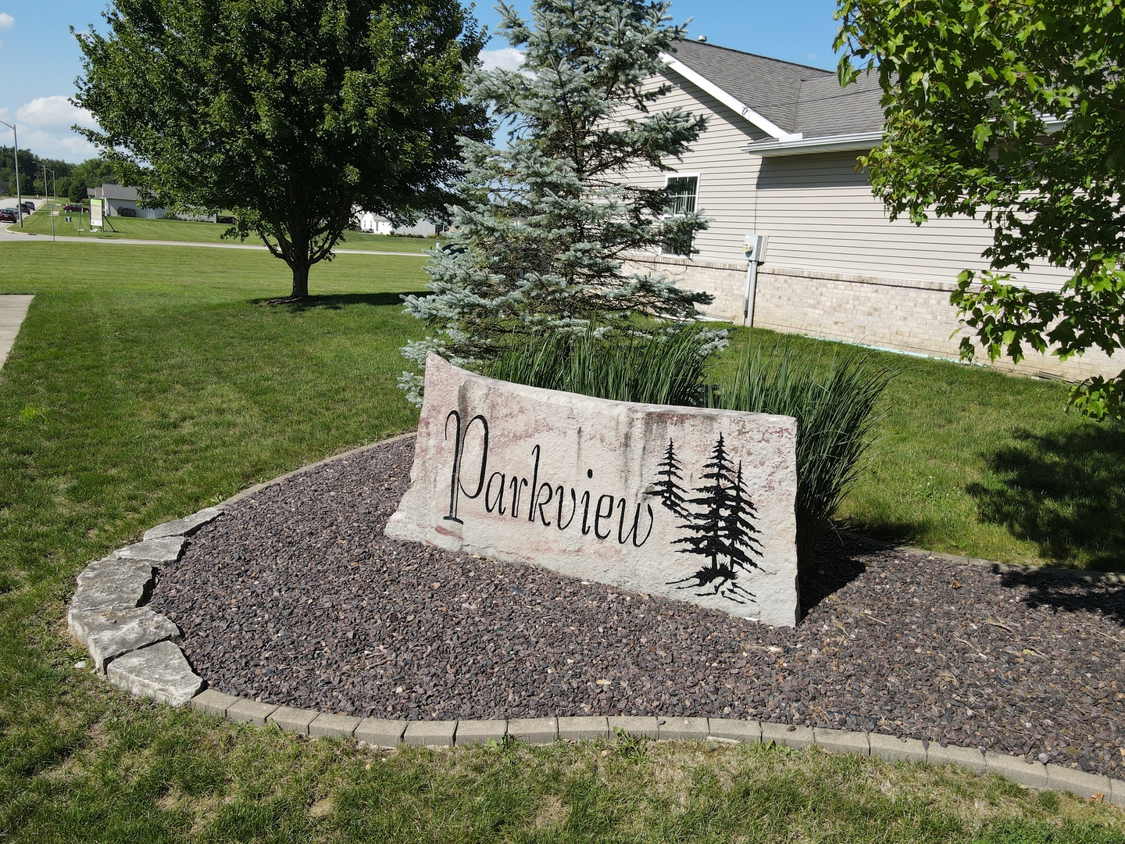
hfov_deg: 71.6
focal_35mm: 24
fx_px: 780
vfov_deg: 56.8
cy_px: 422
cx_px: 562
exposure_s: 1/640
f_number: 2.8
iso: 100
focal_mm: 4.5
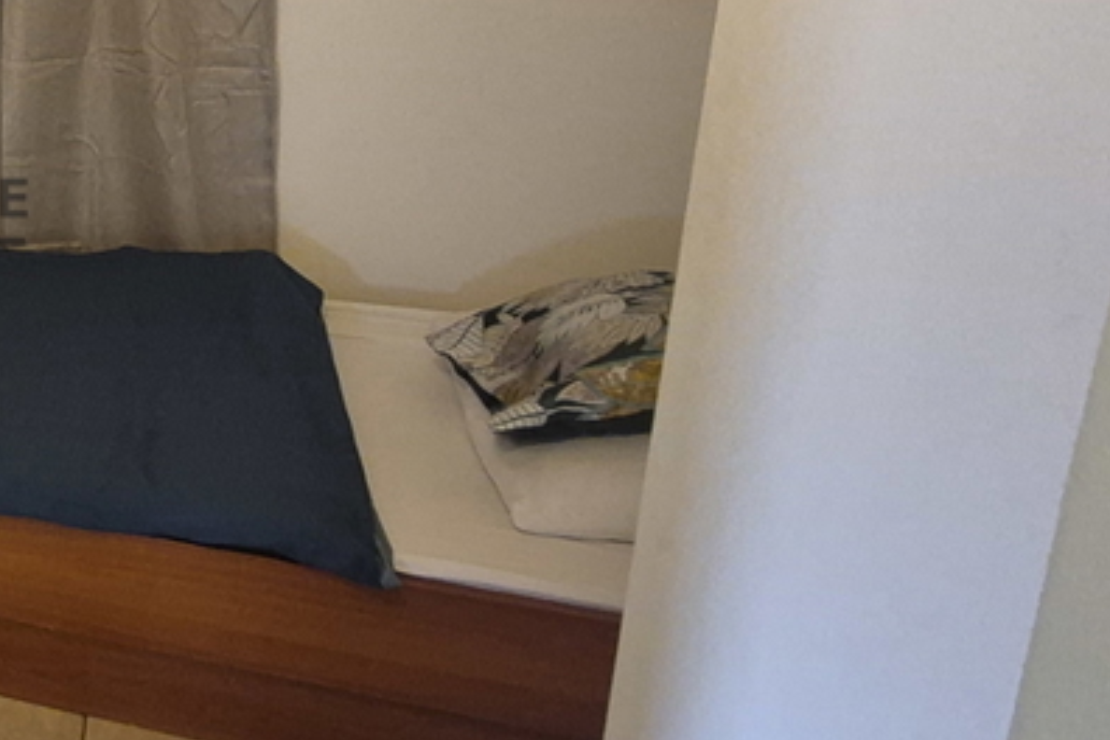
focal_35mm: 41
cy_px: 53
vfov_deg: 30.9
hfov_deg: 34.3
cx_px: -322
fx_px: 1264
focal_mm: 1.74
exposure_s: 1/50
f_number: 2.2
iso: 500
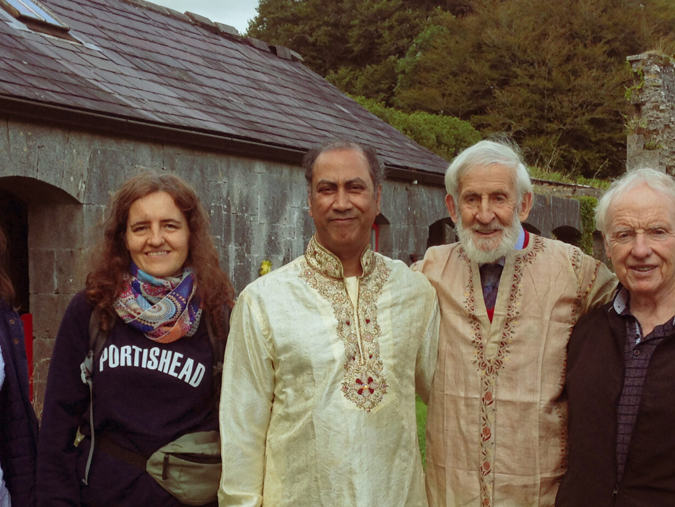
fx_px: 1326
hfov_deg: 28.6
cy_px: 338
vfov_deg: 21.5
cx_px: 350
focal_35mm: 68
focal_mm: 4.12
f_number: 2.4
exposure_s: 1/704
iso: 50
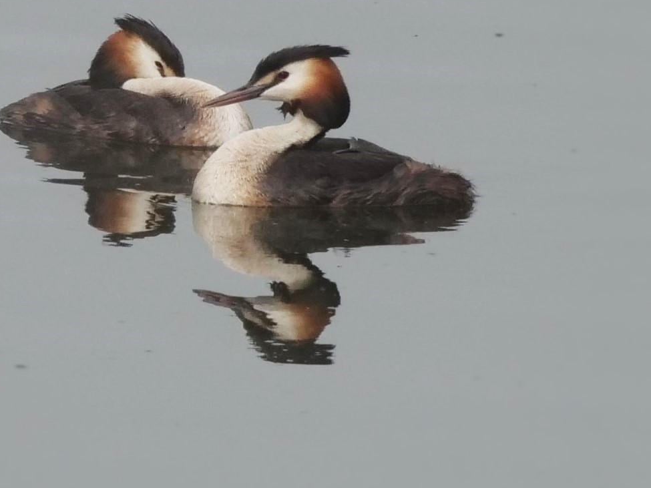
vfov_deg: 1.0
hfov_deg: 1.4
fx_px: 27435
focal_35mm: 1459
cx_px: 214
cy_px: 201
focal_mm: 400
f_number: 8
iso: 320
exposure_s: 1/640
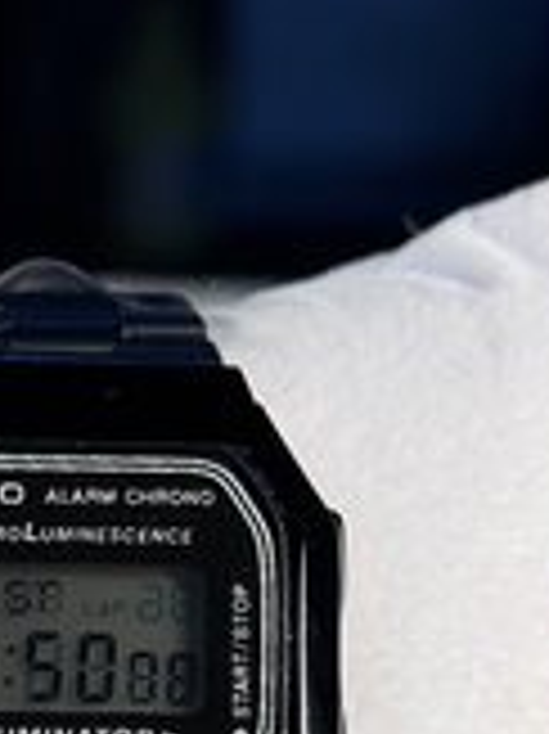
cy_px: 682
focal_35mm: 157
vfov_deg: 12.5
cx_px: 76
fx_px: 3324
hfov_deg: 9.4
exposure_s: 1/111
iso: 50
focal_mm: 6.76
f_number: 1.78
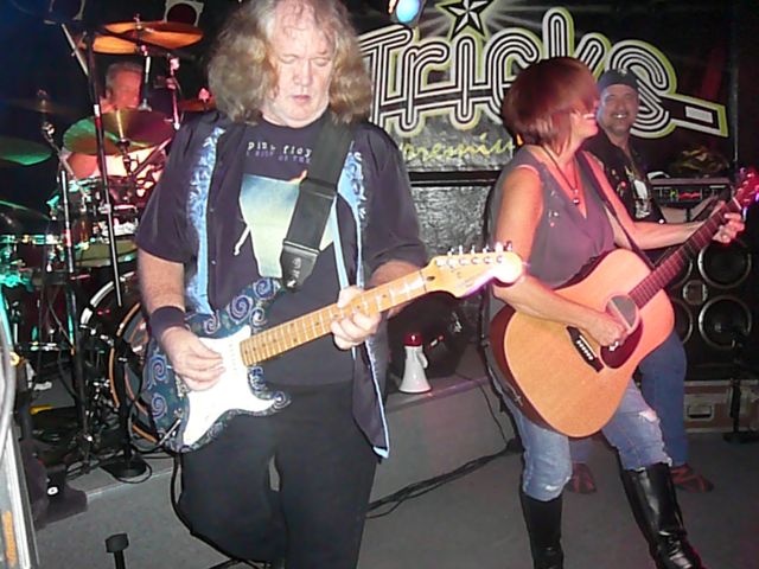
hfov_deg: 52.6
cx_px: 380
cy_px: 284
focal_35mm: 35
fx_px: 767
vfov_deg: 40.7
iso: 800
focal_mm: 5.2
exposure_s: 1/30
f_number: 2.8
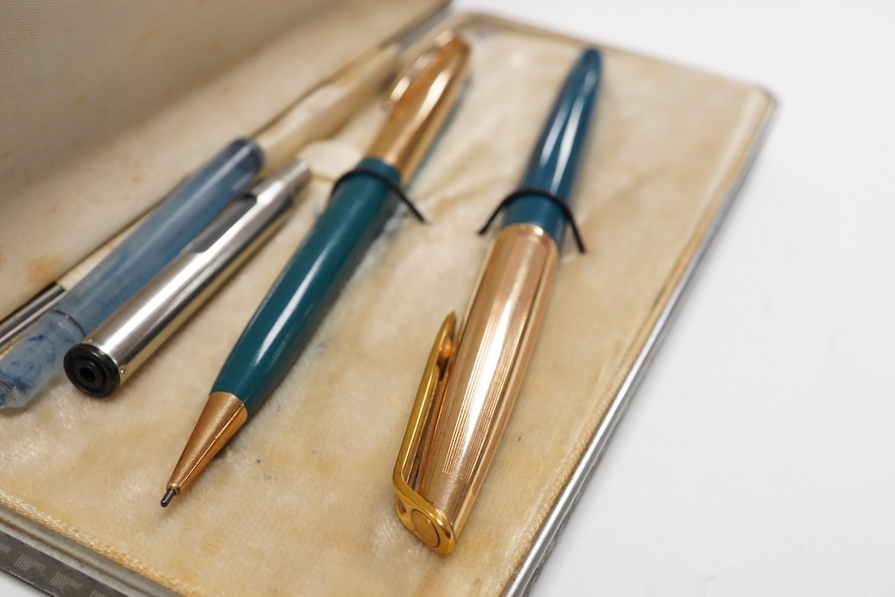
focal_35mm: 45
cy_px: 298
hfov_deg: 43.6
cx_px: 448
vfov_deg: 29.9
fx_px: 1119
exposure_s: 1/100
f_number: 14
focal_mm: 30
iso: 2500
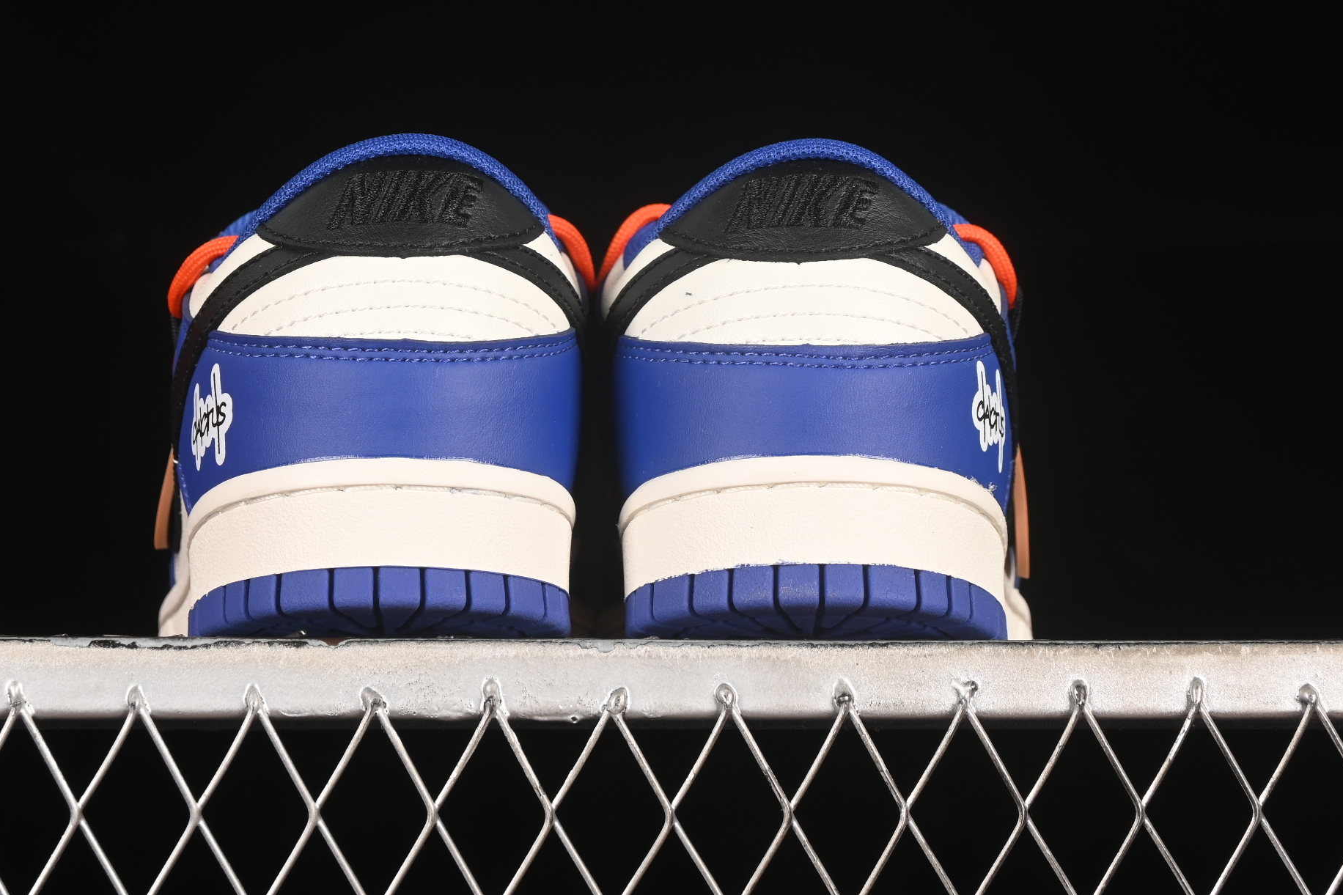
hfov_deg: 17.9
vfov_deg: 12.0
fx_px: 4252
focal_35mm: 114
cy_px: 223
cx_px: 608
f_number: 7.1
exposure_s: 1/80
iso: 160
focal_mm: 50
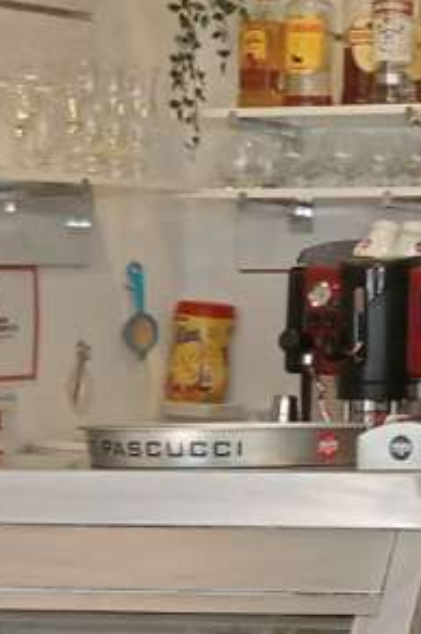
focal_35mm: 150
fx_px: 2637
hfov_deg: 8.5
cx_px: 920
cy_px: 179
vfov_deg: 13.7
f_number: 1.8
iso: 192
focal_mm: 3.98
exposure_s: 1/100
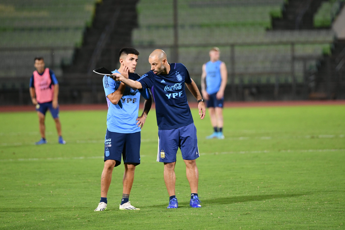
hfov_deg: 6.8
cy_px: 115
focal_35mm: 301
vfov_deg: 4.6
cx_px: 173
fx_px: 2884
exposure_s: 1/800
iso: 1600
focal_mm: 200
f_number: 2.8
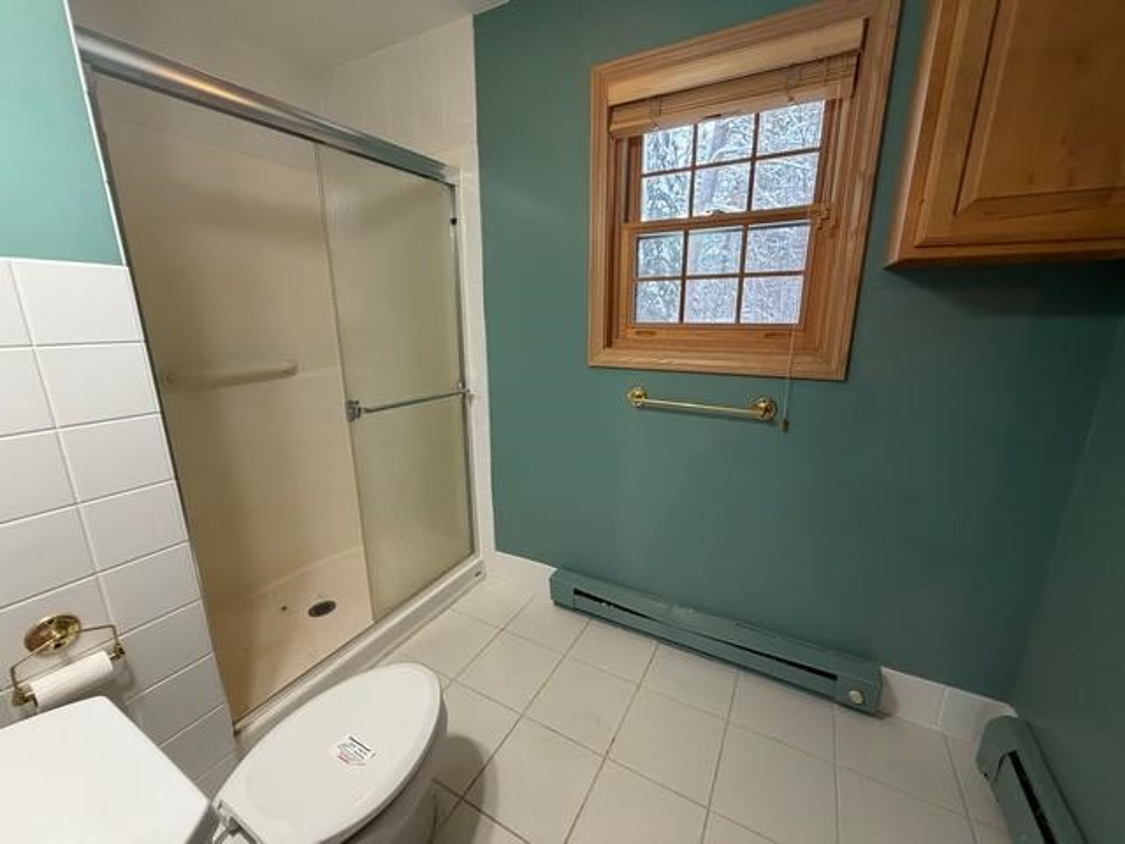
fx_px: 455
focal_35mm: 14
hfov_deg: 102.1
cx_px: 562
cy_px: 422
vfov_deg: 85.7
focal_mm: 2.22
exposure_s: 1/60
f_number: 2.2
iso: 200
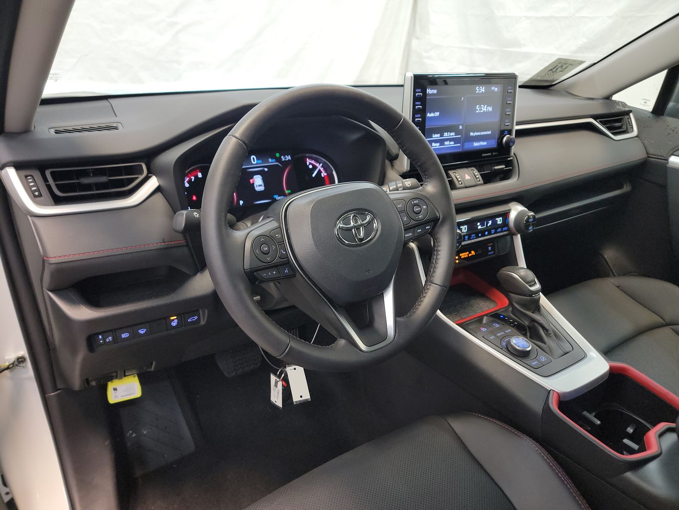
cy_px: 255
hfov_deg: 71.6
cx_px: 340
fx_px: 471
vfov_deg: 56.8
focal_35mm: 24
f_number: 1.8
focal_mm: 6.7
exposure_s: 1/59
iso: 585
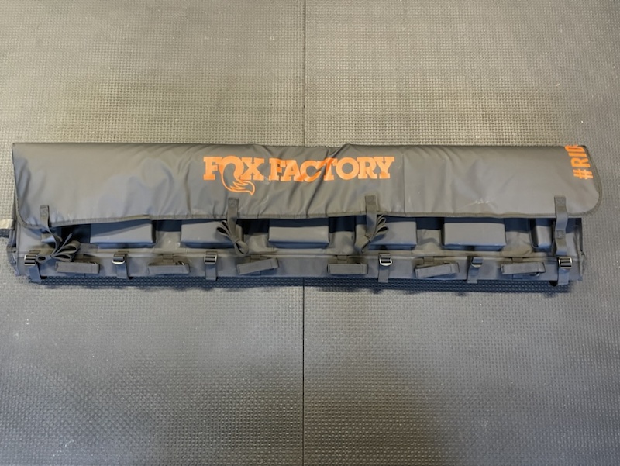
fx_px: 466
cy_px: 233
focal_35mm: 26
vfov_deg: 53.1
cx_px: 310
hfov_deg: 67.3
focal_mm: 4.2
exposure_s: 1/30
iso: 500
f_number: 1.6
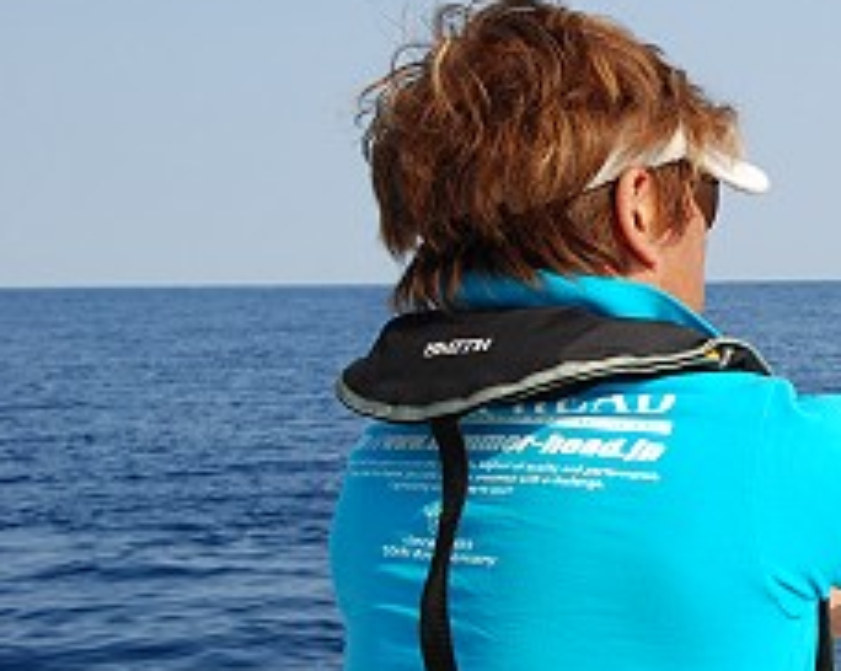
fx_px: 1691
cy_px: 444
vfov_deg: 22.4
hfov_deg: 25.9
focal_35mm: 68
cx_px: 918
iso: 100
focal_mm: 22
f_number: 8
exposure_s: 1/250
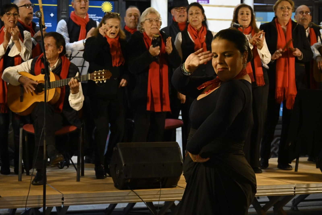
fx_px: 738
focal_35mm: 82
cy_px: 108
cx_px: 161
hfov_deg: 24.6
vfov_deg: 16.6
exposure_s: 1/160
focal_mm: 55
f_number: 4.5
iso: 4000
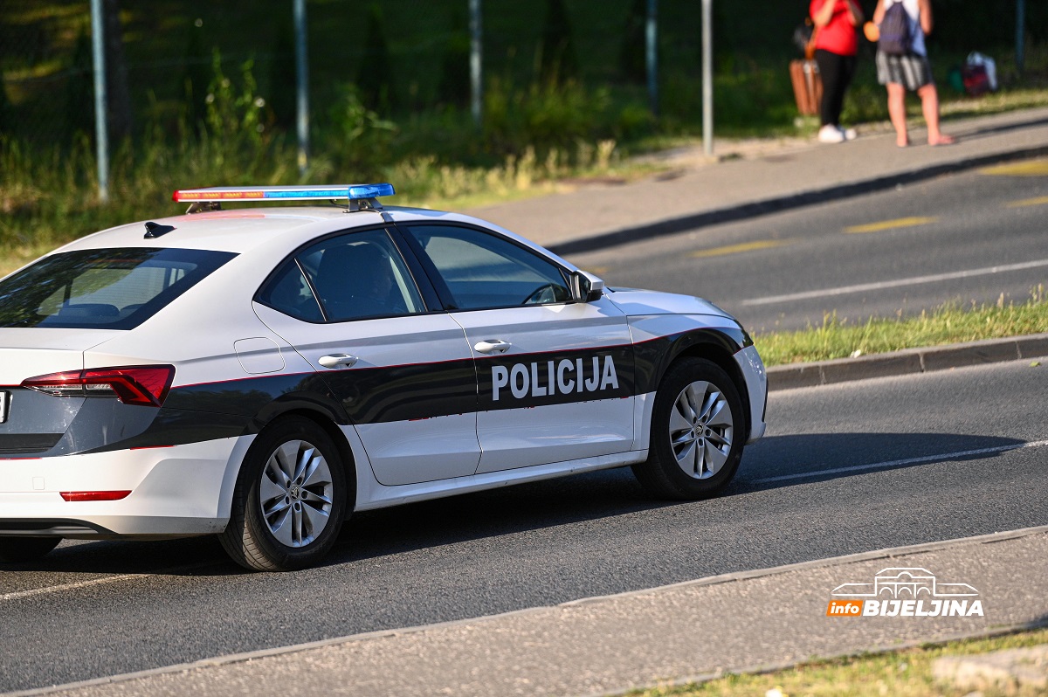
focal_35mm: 200
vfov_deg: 6.9
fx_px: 5817
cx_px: 524
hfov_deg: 10.3
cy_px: 348
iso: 500
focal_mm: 200
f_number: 2.8
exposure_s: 1/5000
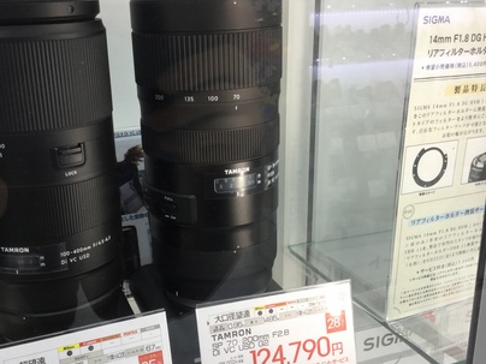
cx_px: 214
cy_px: 187
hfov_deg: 43.8
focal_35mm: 43
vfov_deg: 33.6
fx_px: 604
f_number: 2.4
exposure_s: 1/60
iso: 32
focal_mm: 3.3
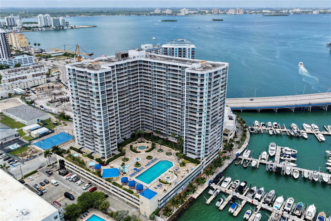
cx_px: 166
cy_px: 110
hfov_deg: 65.5
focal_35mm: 28
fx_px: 257
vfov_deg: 46.4
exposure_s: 1/1250
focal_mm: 14.45
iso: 125
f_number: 2.8
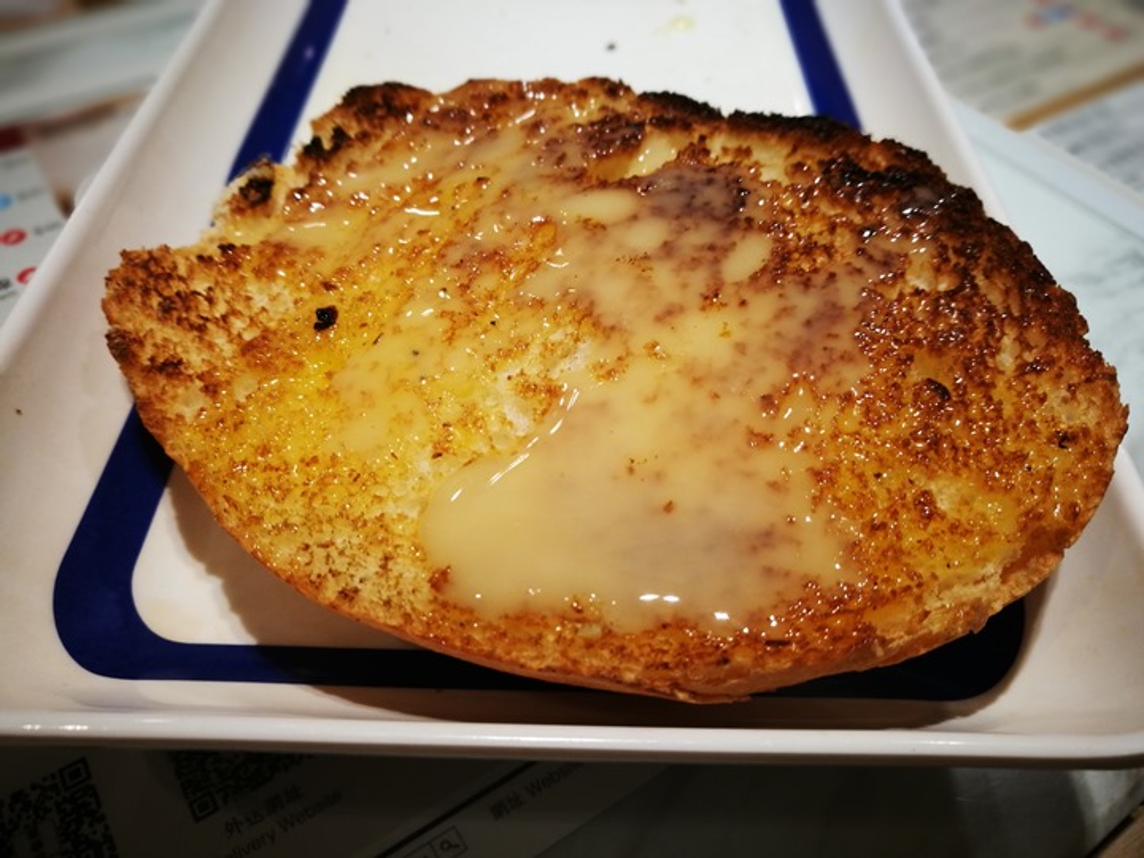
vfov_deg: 51.4
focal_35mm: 27
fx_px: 892
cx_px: 572
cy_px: 429
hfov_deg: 65.3
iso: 160
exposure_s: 1/50
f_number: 4
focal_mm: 4.5
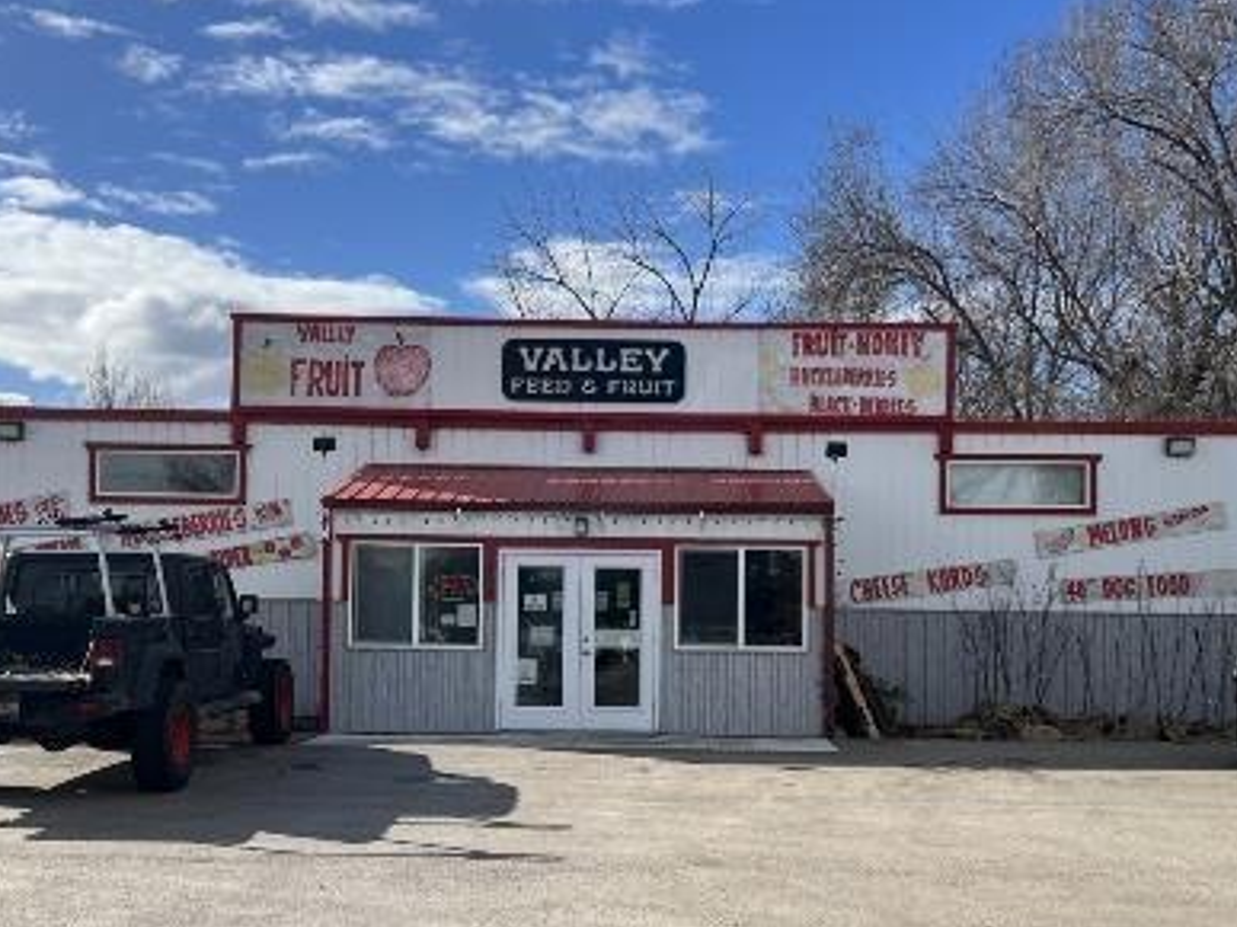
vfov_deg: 33.5
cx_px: 649
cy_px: 550
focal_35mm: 43
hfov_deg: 43.8
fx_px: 1536
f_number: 1.5
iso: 50
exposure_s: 1/3356
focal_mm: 5.7
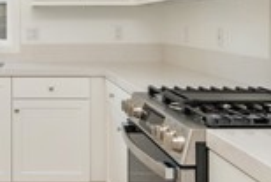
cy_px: 32
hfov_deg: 32.5
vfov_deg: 23.0
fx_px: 437
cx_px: 21
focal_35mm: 58
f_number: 5
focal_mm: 14
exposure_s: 1/100
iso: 200
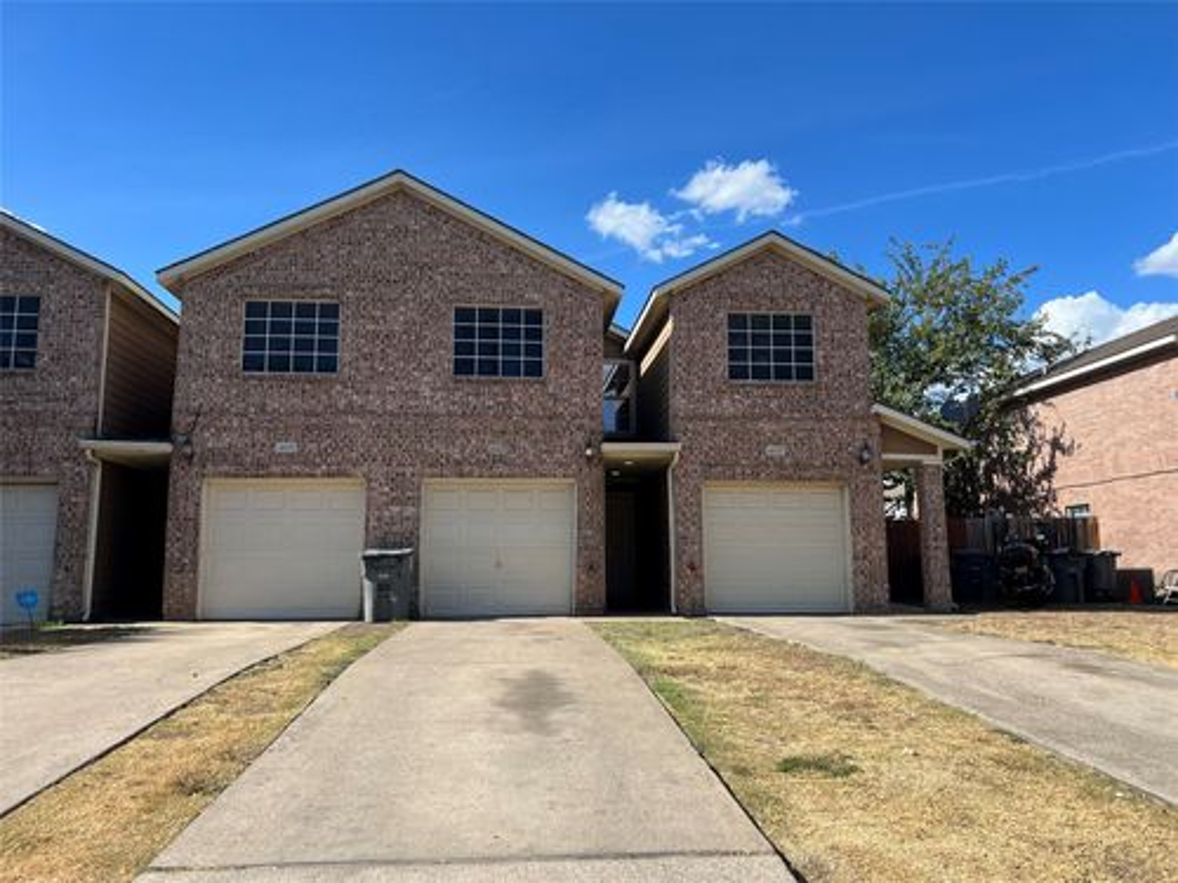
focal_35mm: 26
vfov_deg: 53.1
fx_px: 885
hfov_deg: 67.3
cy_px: 442
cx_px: 589
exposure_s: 1/2994
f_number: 1.5
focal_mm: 5.7
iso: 50
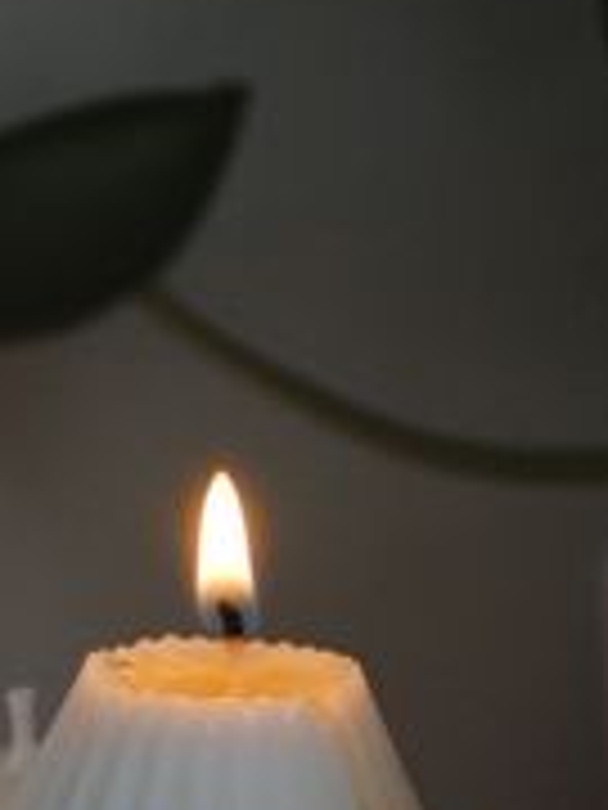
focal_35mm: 317
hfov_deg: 4.7
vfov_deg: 6.2
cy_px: 724
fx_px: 7422
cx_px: 236
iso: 320
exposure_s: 1/60
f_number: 5.6
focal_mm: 55
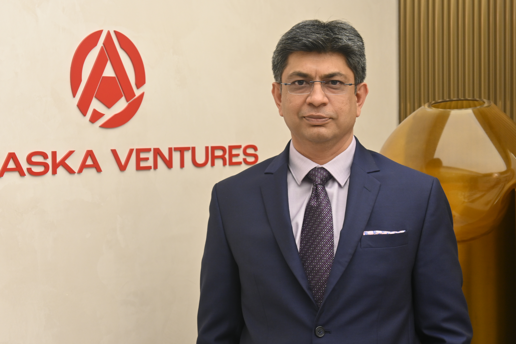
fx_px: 1075
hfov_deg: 27.0
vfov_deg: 18.2
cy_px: 172
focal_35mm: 75
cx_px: 258
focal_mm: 50
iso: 400
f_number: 6.3
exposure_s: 1/60
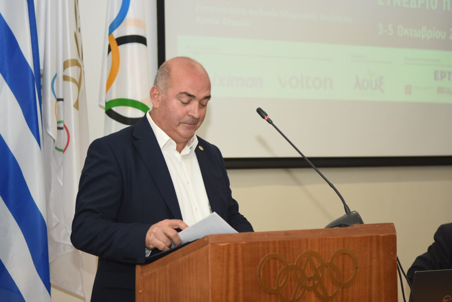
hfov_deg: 24.6
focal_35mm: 82
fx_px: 1036
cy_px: 151
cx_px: 226
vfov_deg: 16.6
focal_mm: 55
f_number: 2.8
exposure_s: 1/250
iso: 500
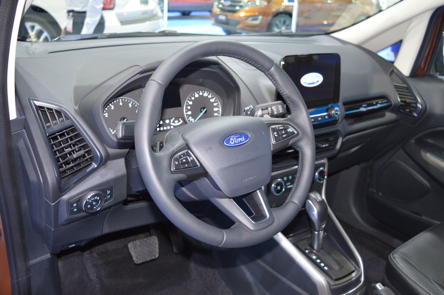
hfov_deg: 57.3
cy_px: 148
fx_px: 407
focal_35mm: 33
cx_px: 222
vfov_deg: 39.9
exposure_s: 1/15
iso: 720
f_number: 4
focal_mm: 22
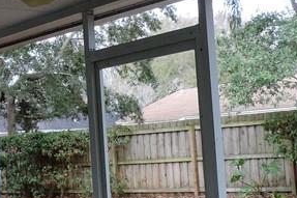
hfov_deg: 22.5
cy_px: 87
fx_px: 734
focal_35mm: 89
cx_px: 46
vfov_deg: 15.3
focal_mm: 4.3
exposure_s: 1/125
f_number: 3
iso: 80
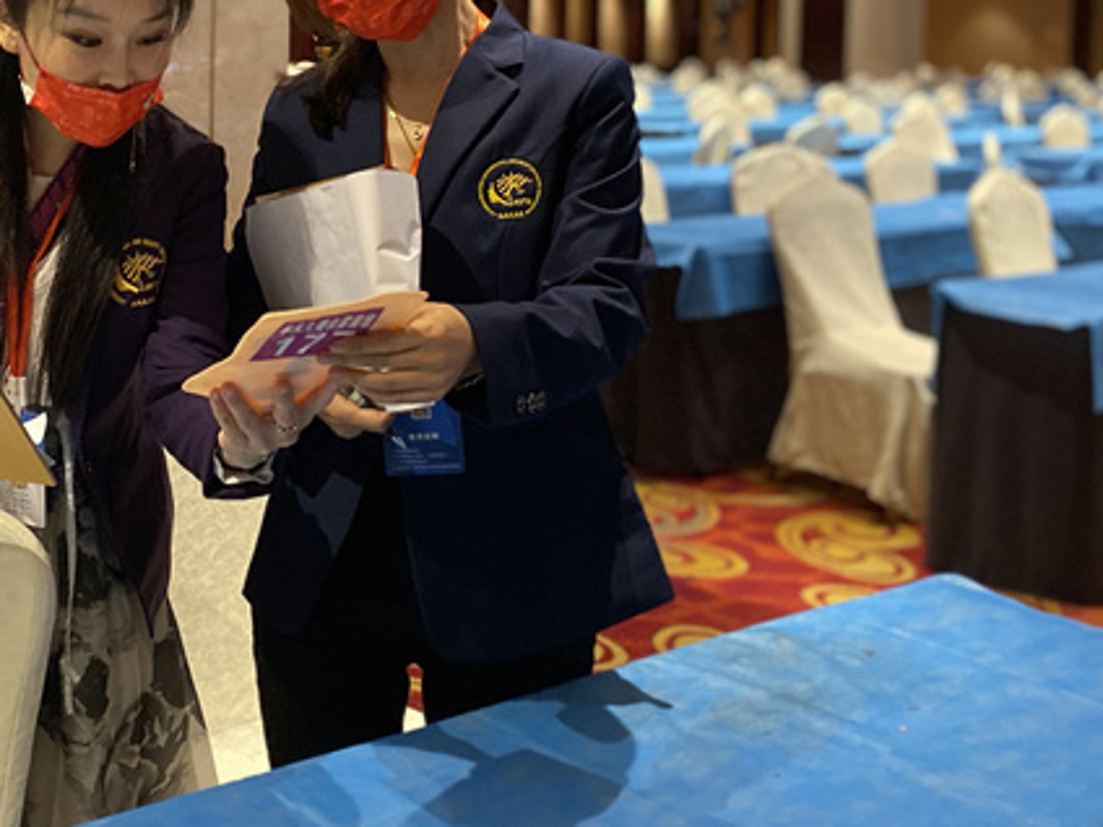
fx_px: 1561
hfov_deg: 37.8
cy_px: 107
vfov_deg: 28.7
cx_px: 260
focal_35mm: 49
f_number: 1.8
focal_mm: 4.25
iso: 400
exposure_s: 1/50
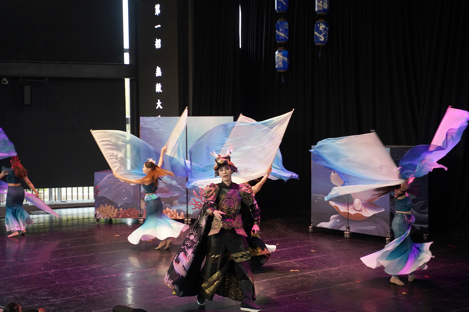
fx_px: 821
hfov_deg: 31.9
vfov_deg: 21.6
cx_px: 234
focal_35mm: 63
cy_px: 156
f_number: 2.8
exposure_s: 1/160
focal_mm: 63
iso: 1600
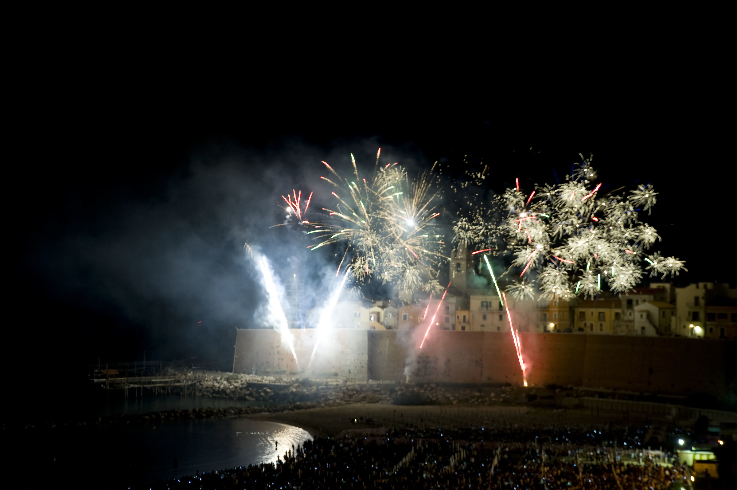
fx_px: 1534
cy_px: 245
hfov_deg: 27.0
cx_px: 368
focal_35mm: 75
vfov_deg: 18.2
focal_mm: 75
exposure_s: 1/1.67
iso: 250
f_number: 8
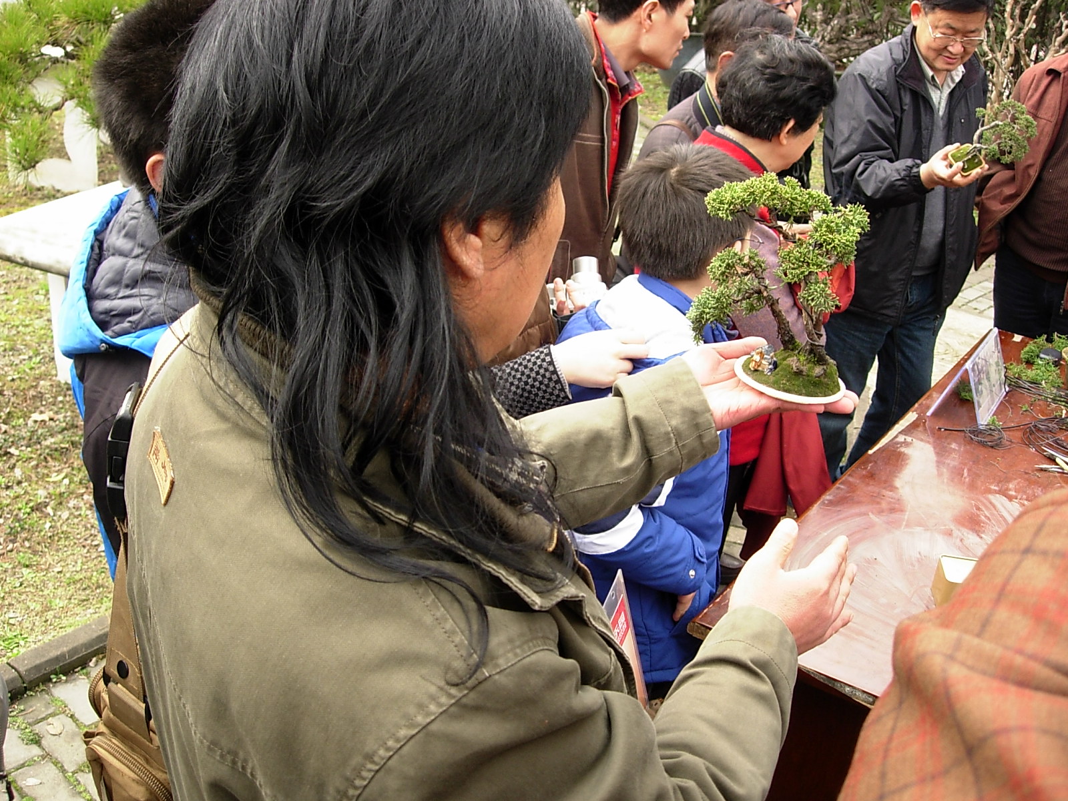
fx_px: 1172
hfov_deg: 49.0
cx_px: 534
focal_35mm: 38
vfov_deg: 37.7
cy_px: 400
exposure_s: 1/264
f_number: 2.8
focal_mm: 7.8
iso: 79
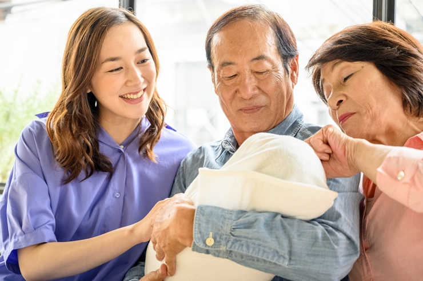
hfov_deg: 33.4
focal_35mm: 60
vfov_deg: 22.6
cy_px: 140
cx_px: 212
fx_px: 704
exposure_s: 1/200
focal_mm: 60
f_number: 4
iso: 320
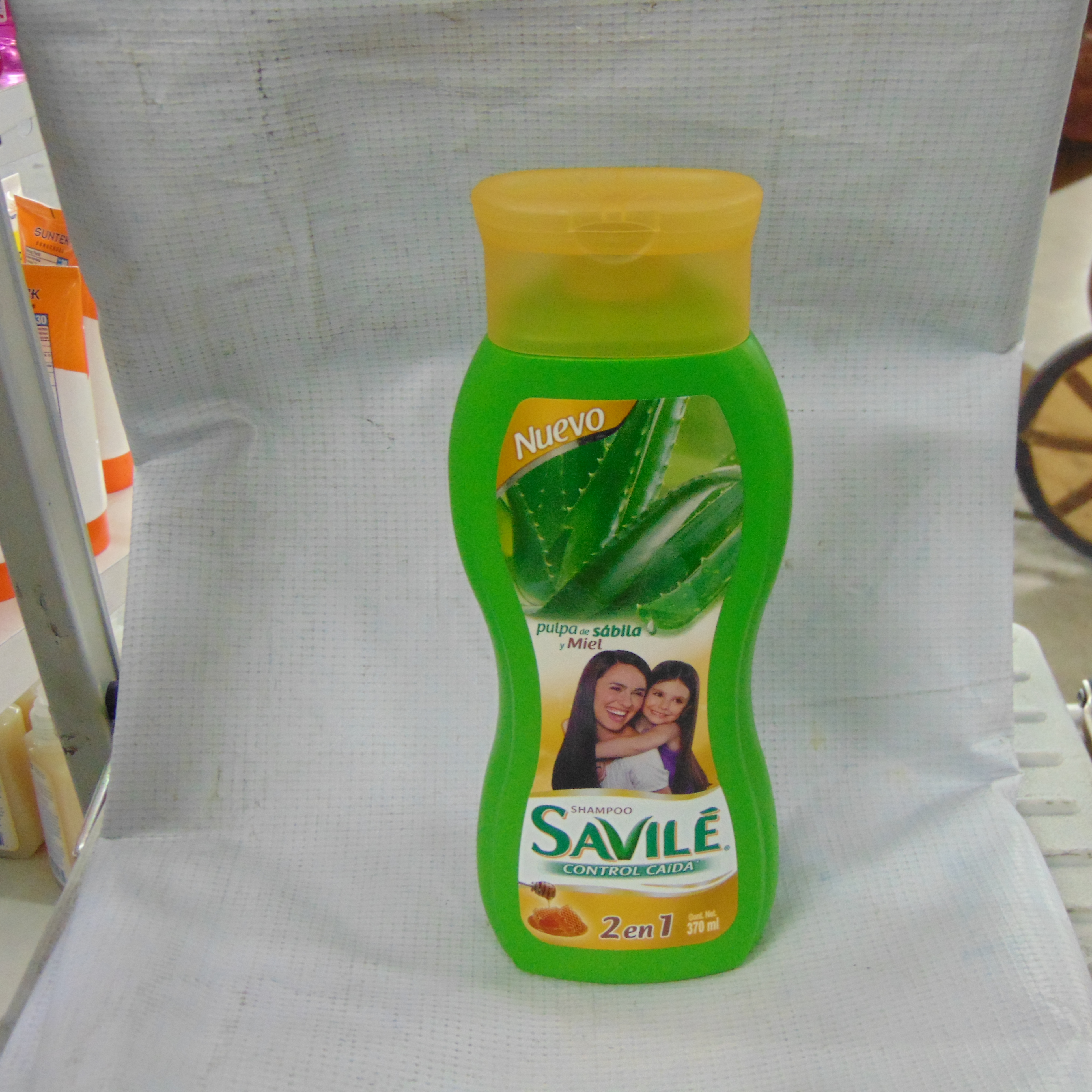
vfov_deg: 36.8
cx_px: 635
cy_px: 546
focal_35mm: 46
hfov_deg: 36.7
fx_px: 1642
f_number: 3.3
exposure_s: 1/30
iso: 400
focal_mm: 6.9
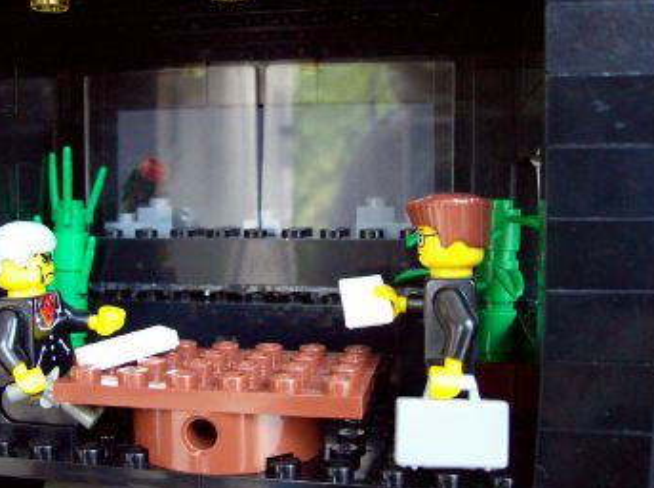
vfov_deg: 34.2
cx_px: 286
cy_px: 235
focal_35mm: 42
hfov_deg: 44.8
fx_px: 792
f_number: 2.7
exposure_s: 1/9.5
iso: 160
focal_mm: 6
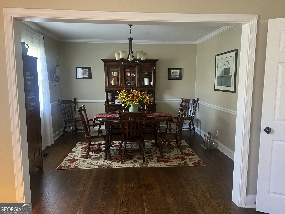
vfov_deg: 53.1
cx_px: 142
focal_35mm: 26
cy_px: 107
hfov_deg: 67.3
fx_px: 214
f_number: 1.5
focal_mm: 5.7
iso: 500
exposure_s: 1/60
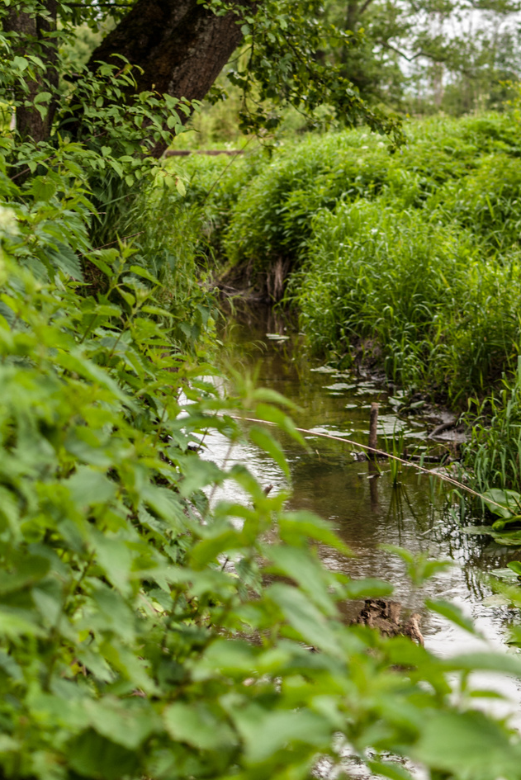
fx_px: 1686
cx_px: 288
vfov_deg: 25.9
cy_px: 242
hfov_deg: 17.6
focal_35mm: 78
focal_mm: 35
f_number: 2.5
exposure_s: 1/25
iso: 200
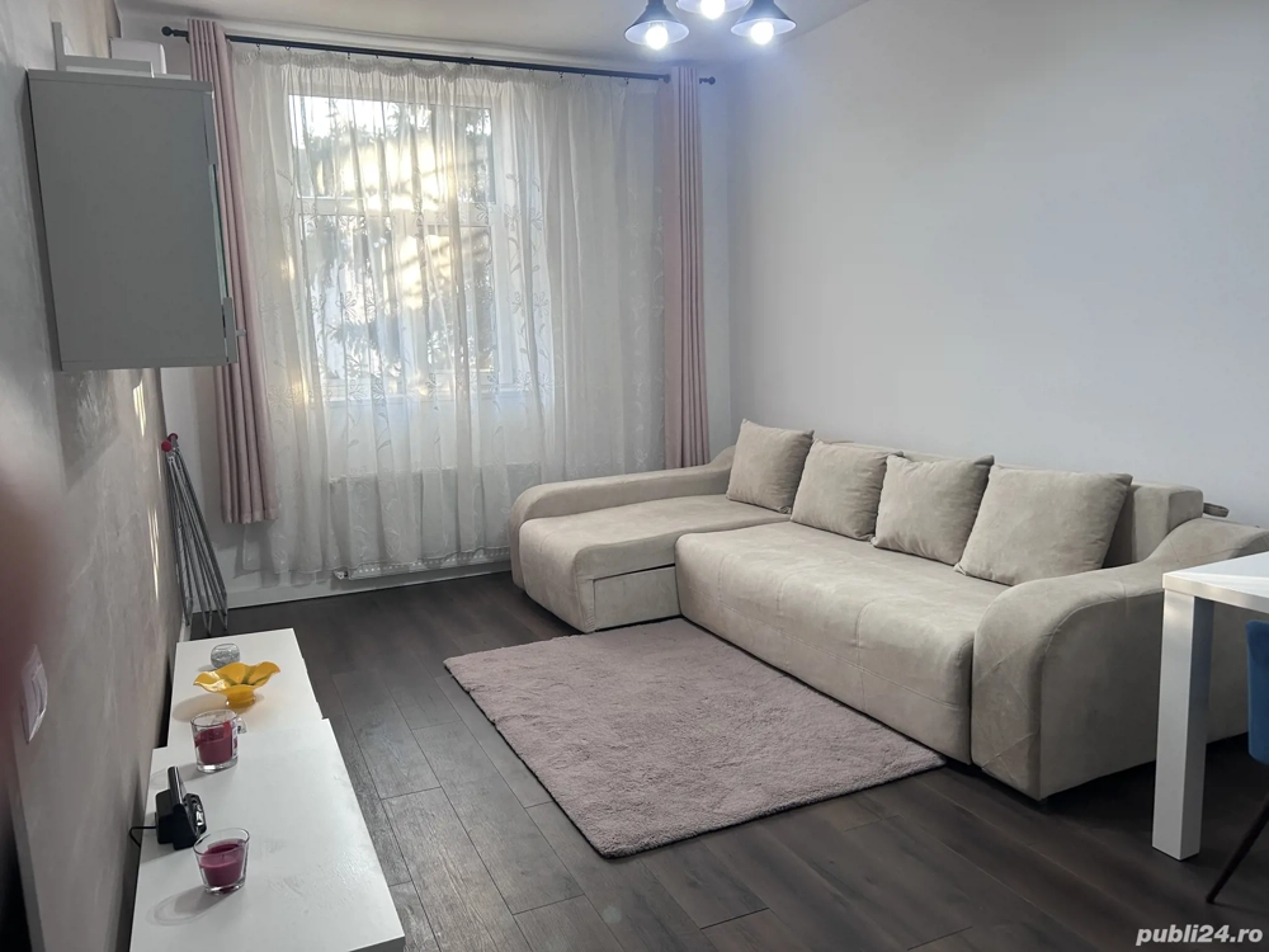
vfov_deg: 53.1
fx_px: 953
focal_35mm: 26
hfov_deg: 67.3
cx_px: 634
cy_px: 476
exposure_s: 1/100
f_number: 1.5
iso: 100
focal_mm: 5.7
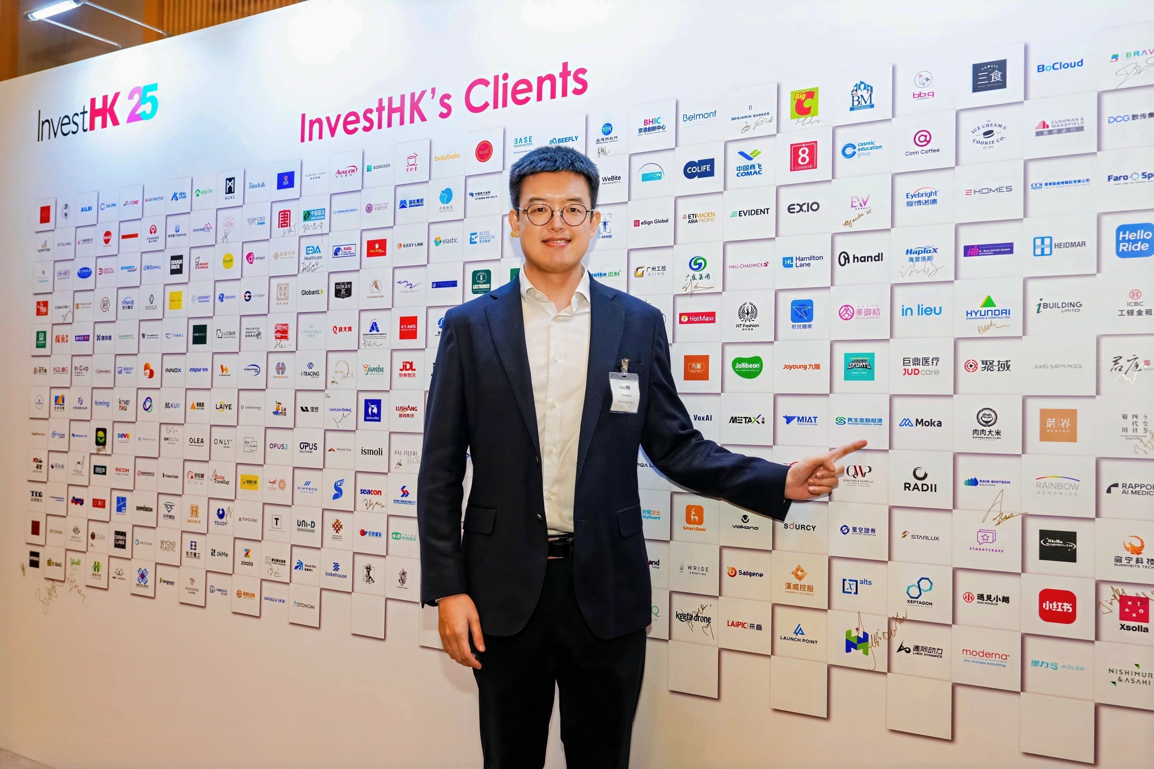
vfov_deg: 43.6
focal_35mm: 30
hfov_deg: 61.9
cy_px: 384
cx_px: 577
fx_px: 962
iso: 1000
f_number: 4
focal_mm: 30
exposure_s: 1/200
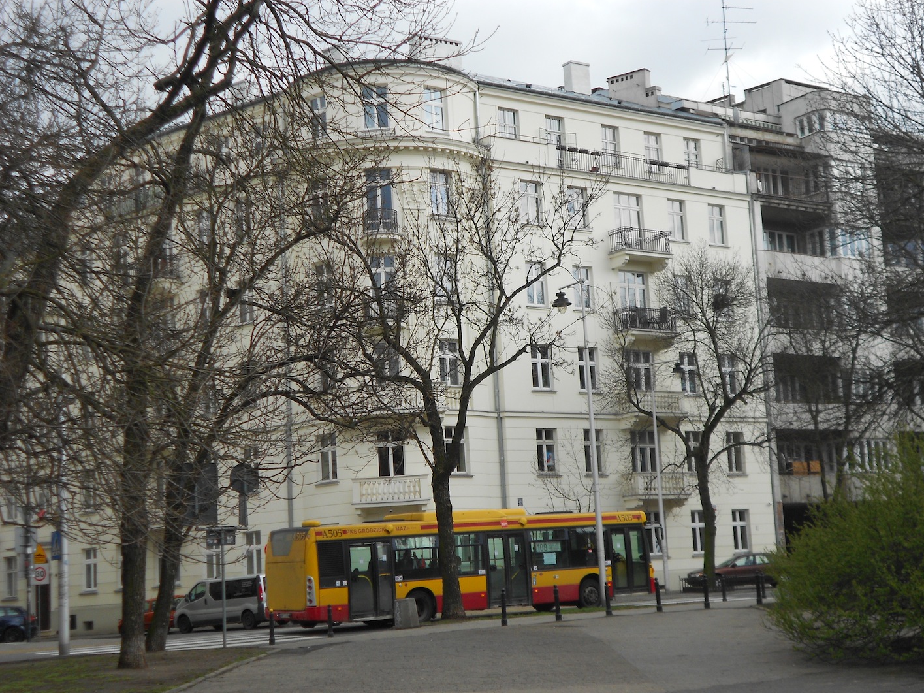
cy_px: 346
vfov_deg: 25.7
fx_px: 1521
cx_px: 470
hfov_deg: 33.8
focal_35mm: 57
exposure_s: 1/320
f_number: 4.9
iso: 80
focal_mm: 10.3
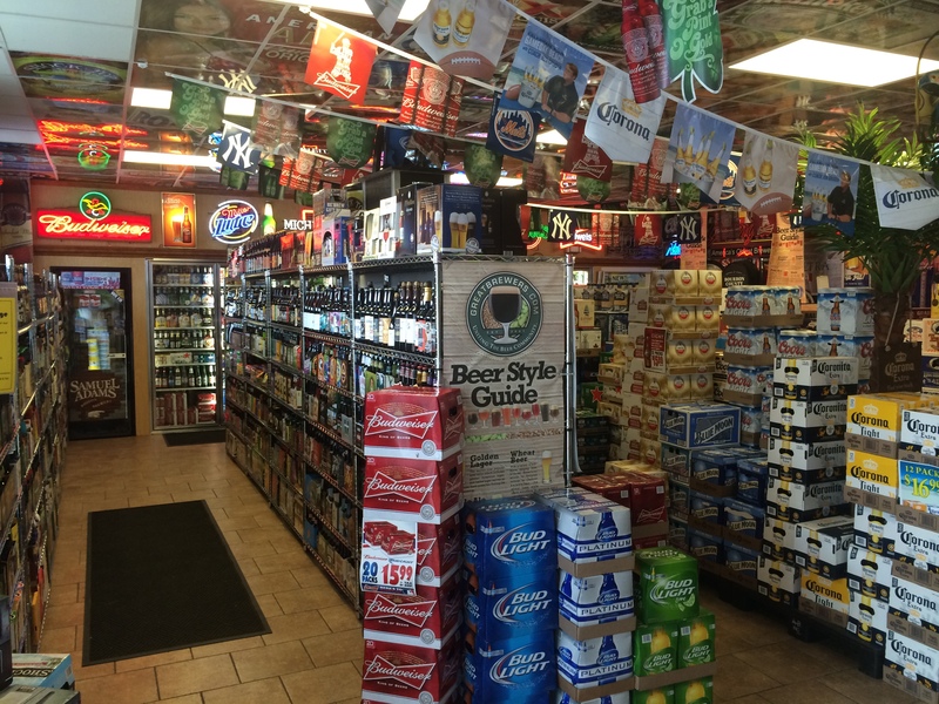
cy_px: 352
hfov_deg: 60.0
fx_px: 814
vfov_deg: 46.8
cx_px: 470
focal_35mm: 30
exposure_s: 1/30
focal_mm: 4.12
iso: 50
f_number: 2.2
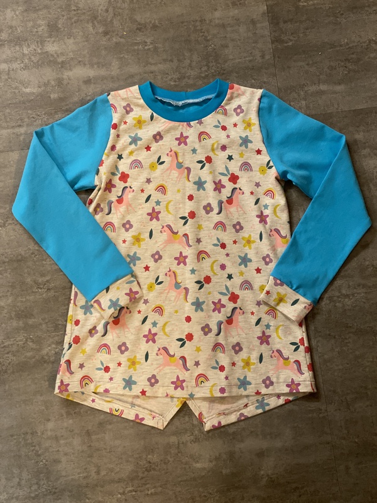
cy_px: 252
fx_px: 755
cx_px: 188
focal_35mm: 52
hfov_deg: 28.0
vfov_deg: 36.8
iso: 320
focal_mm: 6
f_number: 2
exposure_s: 1/25
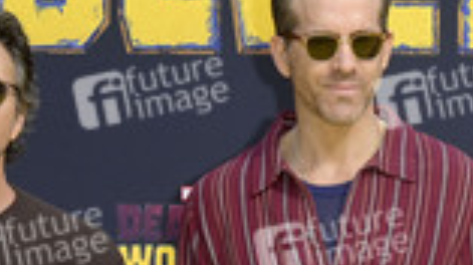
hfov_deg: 7.5
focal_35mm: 286
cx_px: 372
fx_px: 3584
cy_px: 319
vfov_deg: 4.2
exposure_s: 1/200
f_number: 14
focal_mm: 95
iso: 320
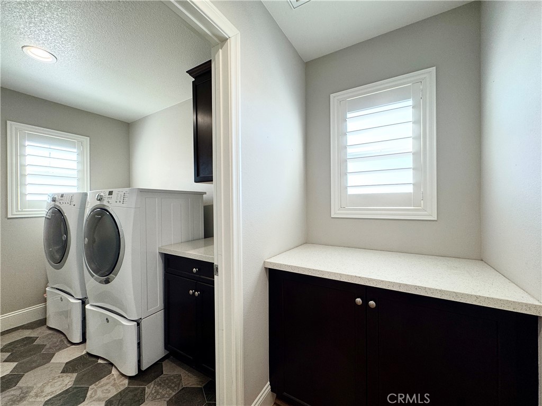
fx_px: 219
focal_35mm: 14
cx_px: 271
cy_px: 203
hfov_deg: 102.1
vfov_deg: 85.7
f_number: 2.2
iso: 100
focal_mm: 2.22
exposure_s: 1/120
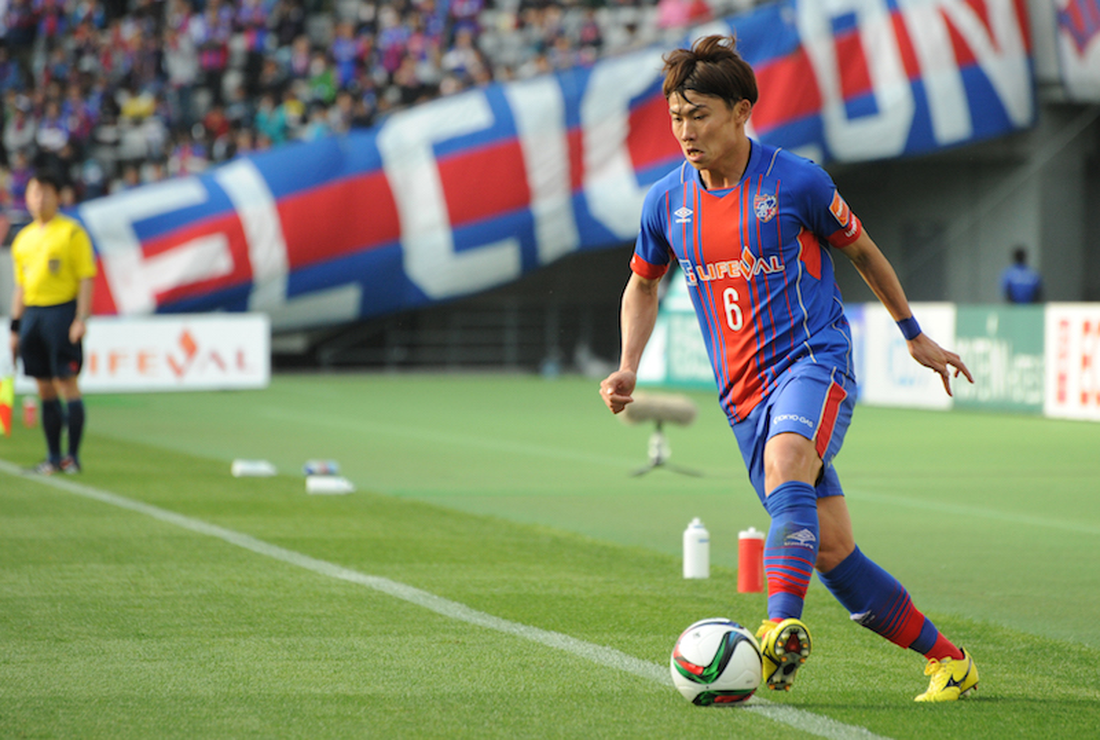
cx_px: 550
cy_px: 370
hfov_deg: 7.6
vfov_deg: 5.1
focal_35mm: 270
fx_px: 8272
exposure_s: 1/1000
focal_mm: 270
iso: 1600
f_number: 5.6
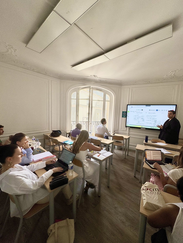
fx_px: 99
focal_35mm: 14
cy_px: 122
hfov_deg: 85.7
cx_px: 92
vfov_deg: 102.1
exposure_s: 1/552
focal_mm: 2.22
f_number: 2.2
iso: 40
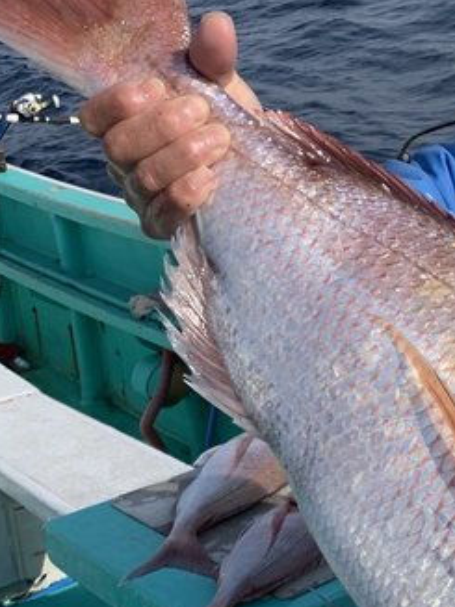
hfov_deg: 21.1
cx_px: 409
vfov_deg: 28.6
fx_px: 1193
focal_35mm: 68
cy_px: 299
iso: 25
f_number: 1.8
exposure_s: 1/2309
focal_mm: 4.25
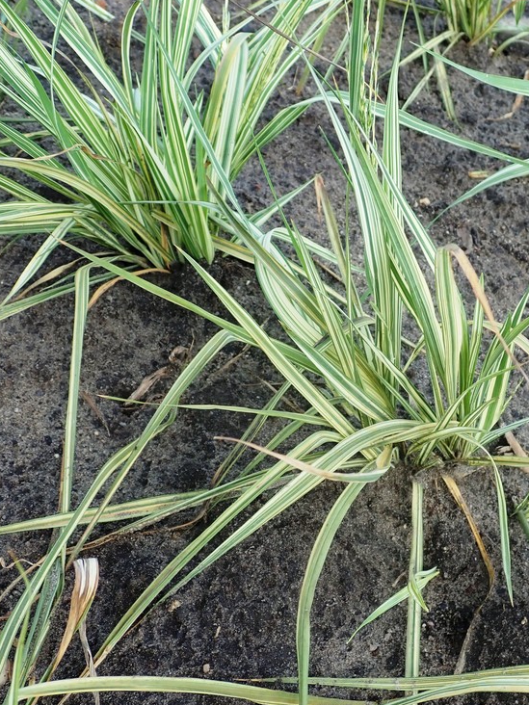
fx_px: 835
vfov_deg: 45.8
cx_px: 381
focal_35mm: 41
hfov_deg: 34.6
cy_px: 356
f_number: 3.2
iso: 100
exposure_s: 1/160
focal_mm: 5.5
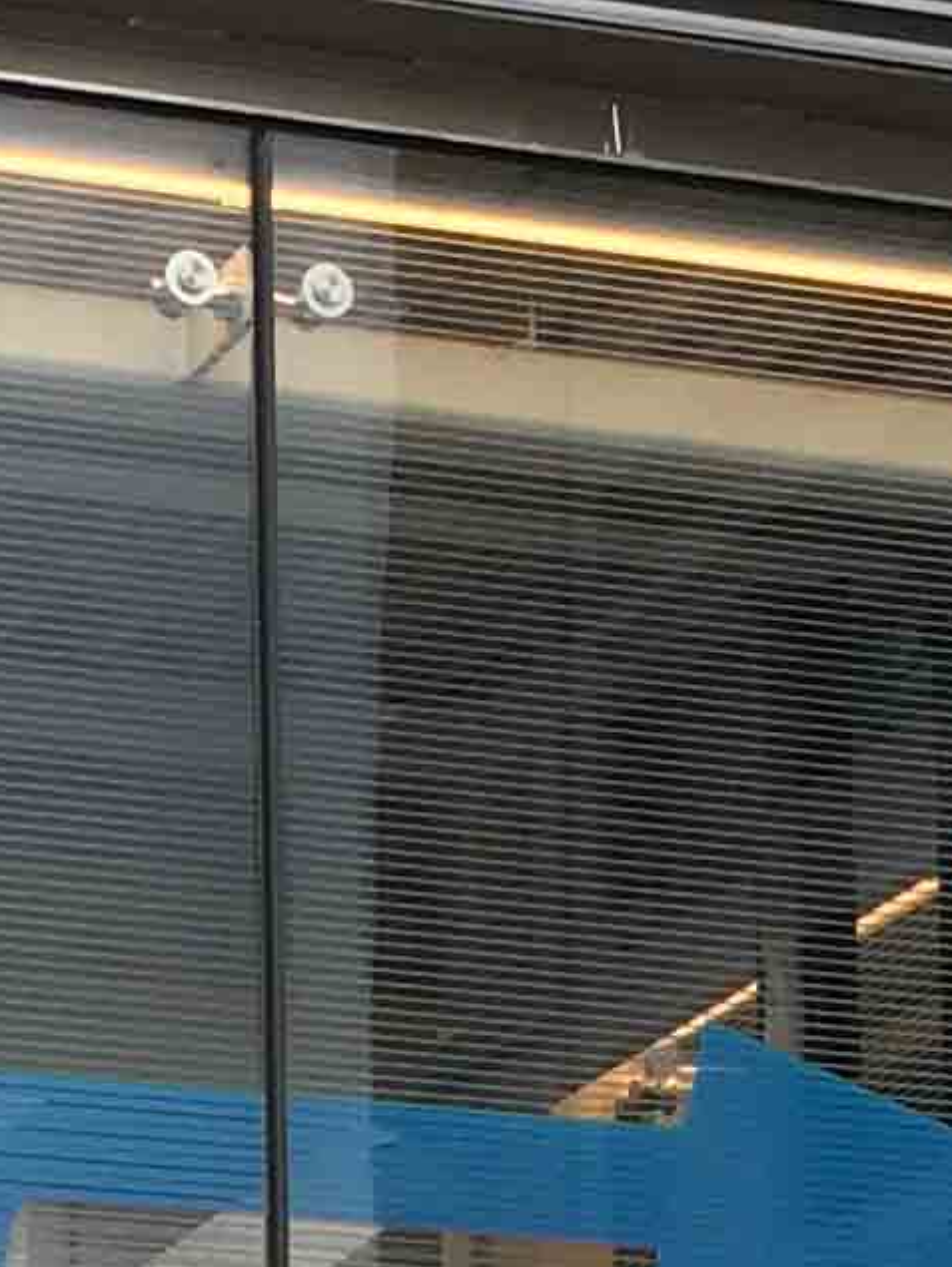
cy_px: 2009
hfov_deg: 8.0
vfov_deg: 10.3
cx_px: -186
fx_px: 6740
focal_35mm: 184
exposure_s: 1/120
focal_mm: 4.15
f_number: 2.2
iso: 25
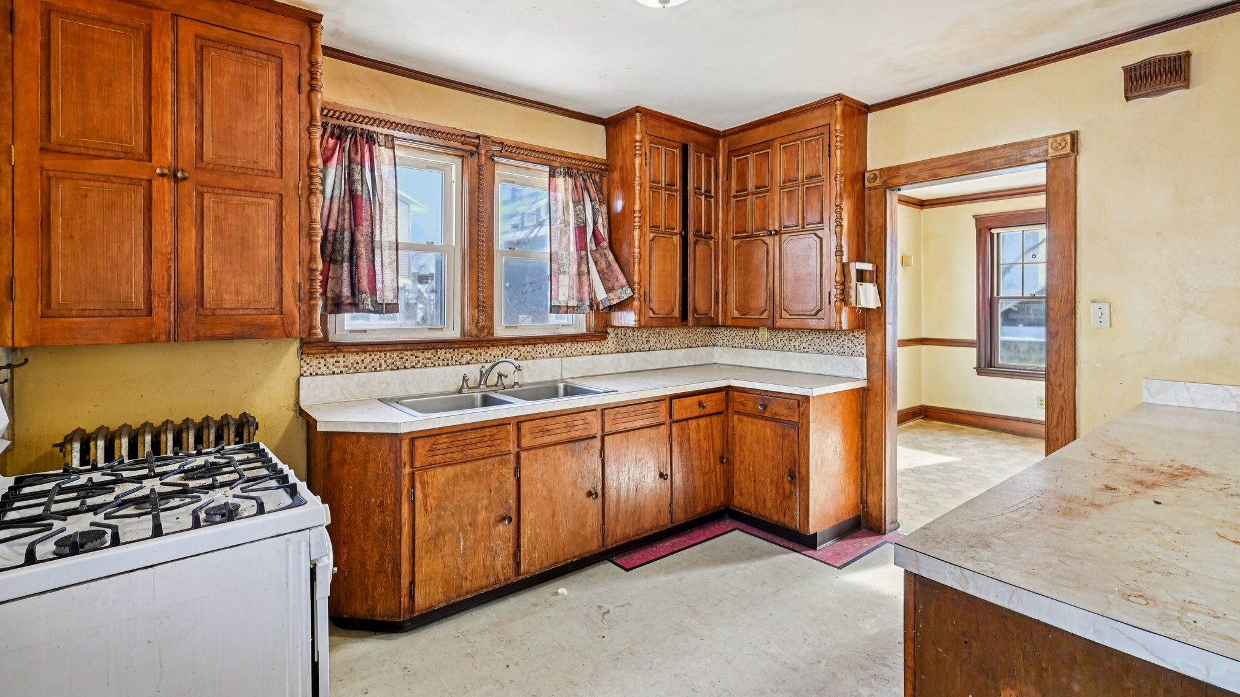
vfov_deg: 63.7
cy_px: 308
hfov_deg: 95.9
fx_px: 559
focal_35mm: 17
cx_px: 614
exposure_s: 1/15
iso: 400
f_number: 8
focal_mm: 16
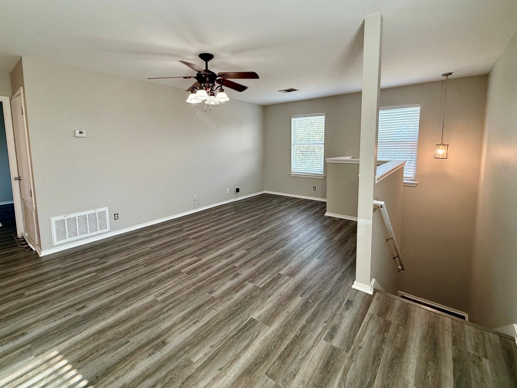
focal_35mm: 16
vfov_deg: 77.7
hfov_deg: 94.5
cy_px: 167
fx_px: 239
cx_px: 253
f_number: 2.2
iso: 100
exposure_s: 1/120
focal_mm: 2.22
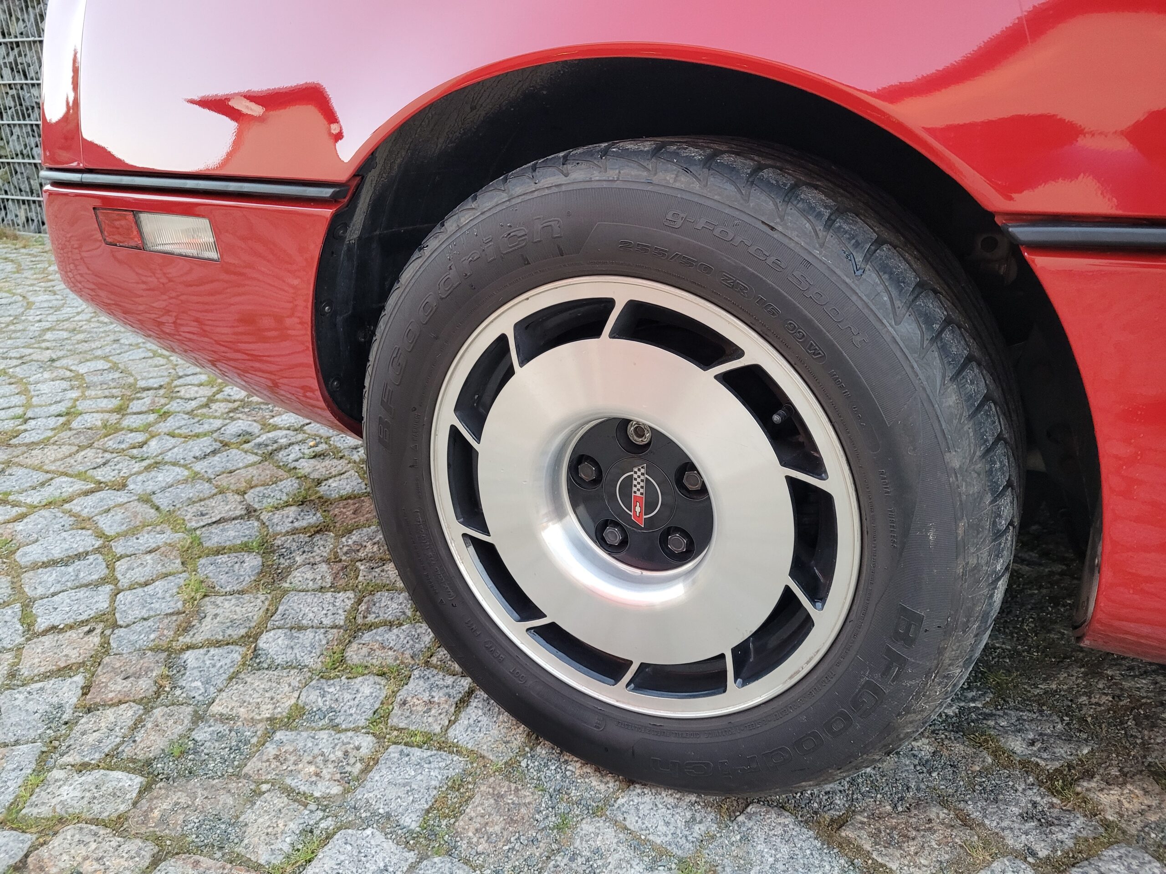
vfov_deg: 53.1
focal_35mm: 26
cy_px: 437
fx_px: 876
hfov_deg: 67.3
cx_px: 583
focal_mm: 5.4
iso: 320
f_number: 1.8
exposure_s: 1/100
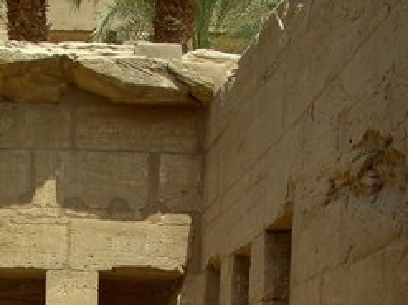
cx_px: 61
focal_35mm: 90
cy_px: 363
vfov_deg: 15.8
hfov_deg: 21.4
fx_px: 1060
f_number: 5.6
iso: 64
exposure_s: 1/250
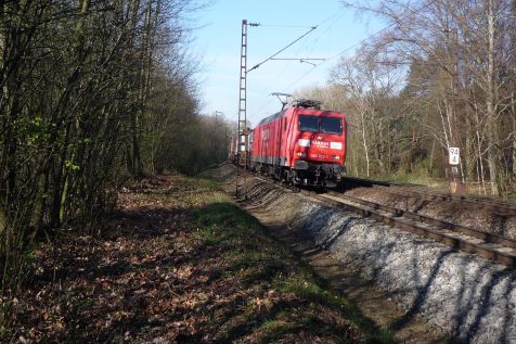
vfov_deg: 31.1
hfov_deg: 45.4
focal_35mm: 43
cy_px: 154
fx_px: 616
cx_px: 259
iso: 100
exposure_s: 1/400
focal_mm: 5.2
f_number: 4
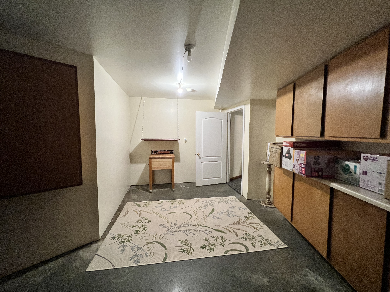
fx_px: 146
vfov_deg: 89.9
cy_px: 146
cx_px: 195
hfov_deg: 106.2
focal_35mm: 13
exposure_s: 1/60
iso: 320
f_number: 1.8
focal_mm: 1.57
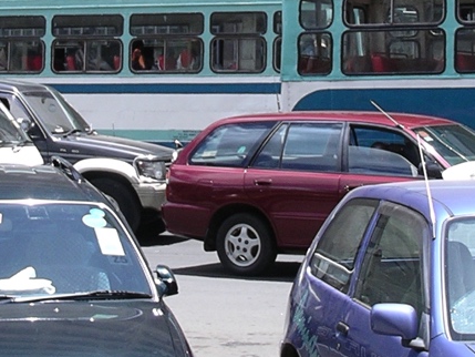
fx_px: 1894
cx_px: 171
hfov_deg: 14.3
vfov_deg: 10.7
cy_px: 52
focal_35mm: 138
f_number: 3
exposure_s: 1/500
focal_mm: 7.8
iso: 64
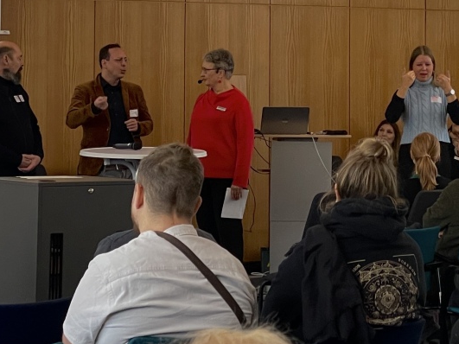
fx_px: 1949
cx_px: 312
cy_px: -19
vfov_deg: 10.0
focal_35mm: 147
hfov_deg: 13.4
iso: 200
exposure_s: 1/99
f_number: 2
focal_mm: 6
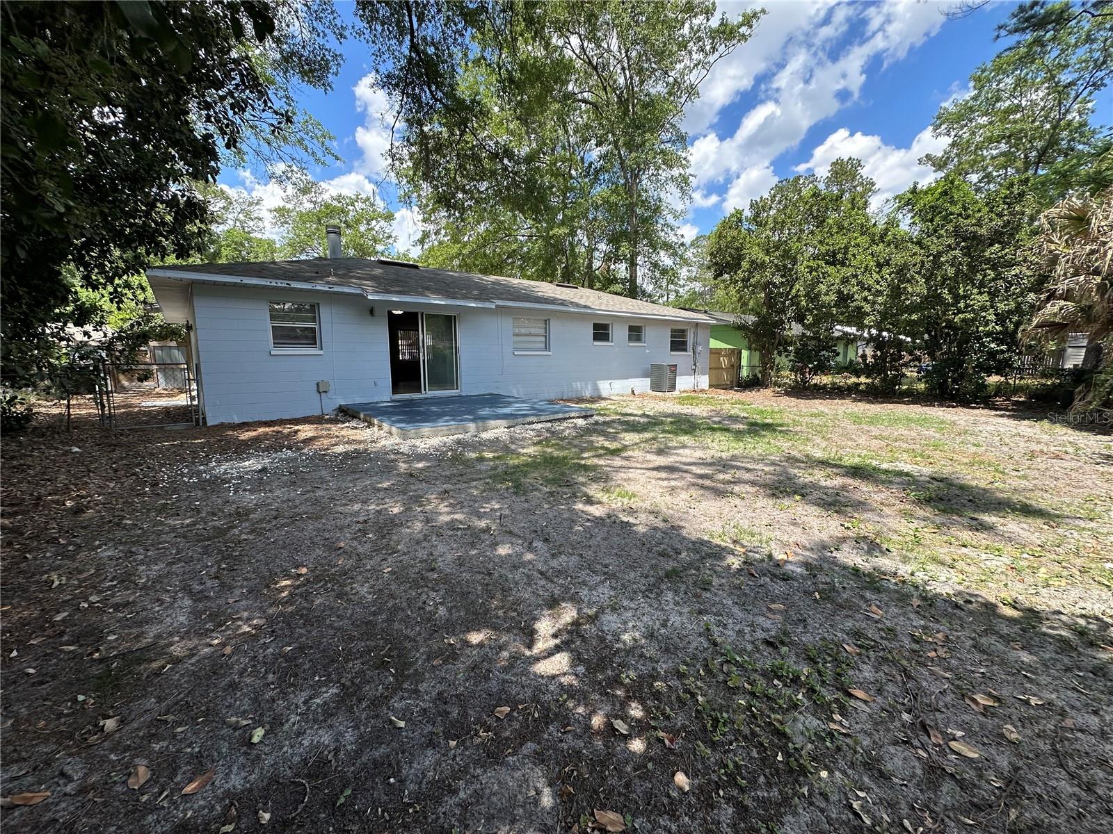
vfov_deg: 85.7
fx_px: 450
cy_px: 417
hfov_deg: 102.1
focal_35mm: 14
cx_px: 556
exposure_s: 1/690
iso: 40
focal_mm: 2.22
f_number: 2.2
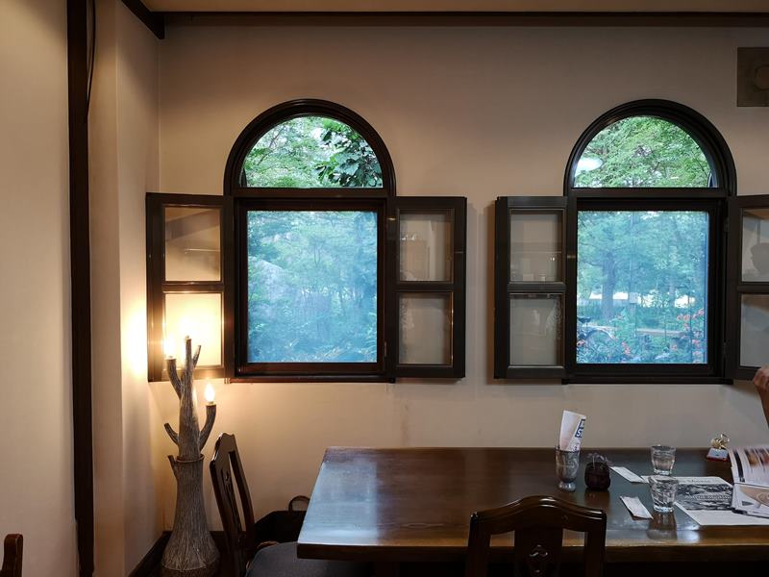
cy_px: 288
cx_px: 384
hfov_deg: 65.3
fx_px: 600
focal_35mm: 27
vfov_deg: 51.4
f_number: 1.8
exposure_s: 1/50
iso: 160
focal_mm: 3.95
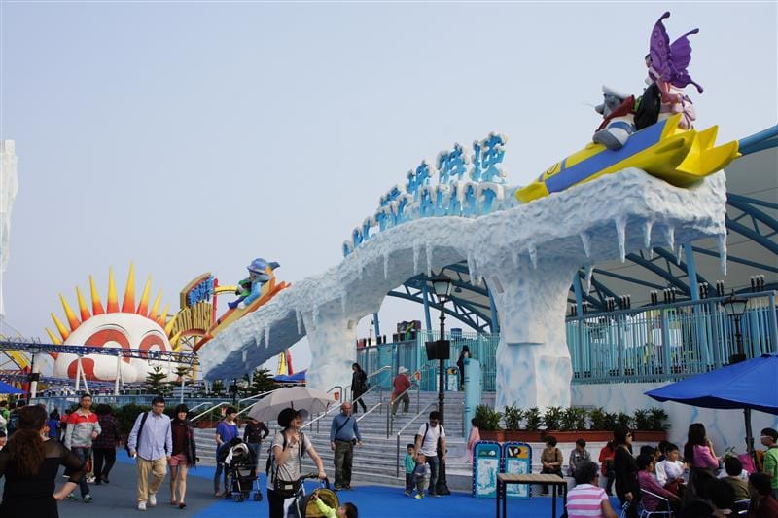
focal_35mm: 33
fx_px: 713
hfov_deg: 57.3
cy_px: 259
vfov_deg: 39.9
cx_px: 389
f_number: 11
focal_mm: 22
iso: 320
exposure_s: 1/250
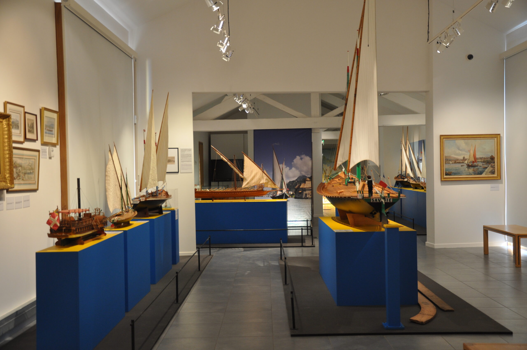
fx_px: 614
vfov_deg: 31.8
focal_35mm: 42
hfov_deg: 46.5
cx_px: 264
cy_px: 175
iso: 500
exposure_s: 1/15
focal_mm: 28
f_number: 4
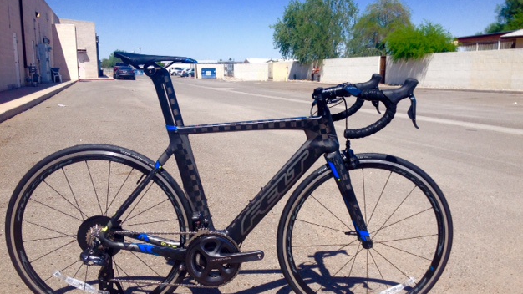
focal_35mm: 39
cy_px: 176
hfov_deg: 51.6
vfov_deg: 30.3
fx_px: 541
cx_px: 266
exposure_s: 1/1623
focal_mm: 4.28
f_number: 2.4
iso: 50
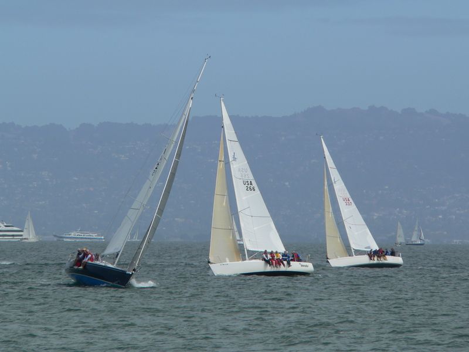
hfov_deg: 4.6
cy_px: 176
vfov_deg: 3.4
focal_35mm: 432
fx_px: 5853
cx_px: 234
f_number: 5.6
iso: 80
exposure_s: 1/640
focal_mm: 72
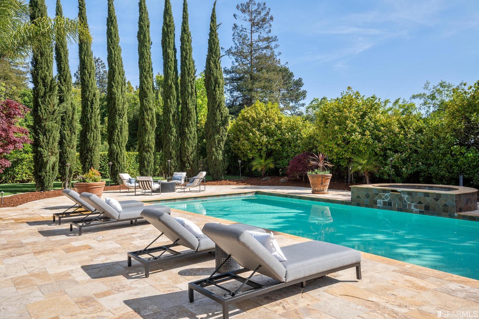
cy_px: 160
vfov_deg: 43.6
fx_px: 399
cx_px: 240
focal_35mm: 30
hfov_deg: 61.9
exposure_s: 1/200
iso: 100
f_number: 8
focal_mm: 30
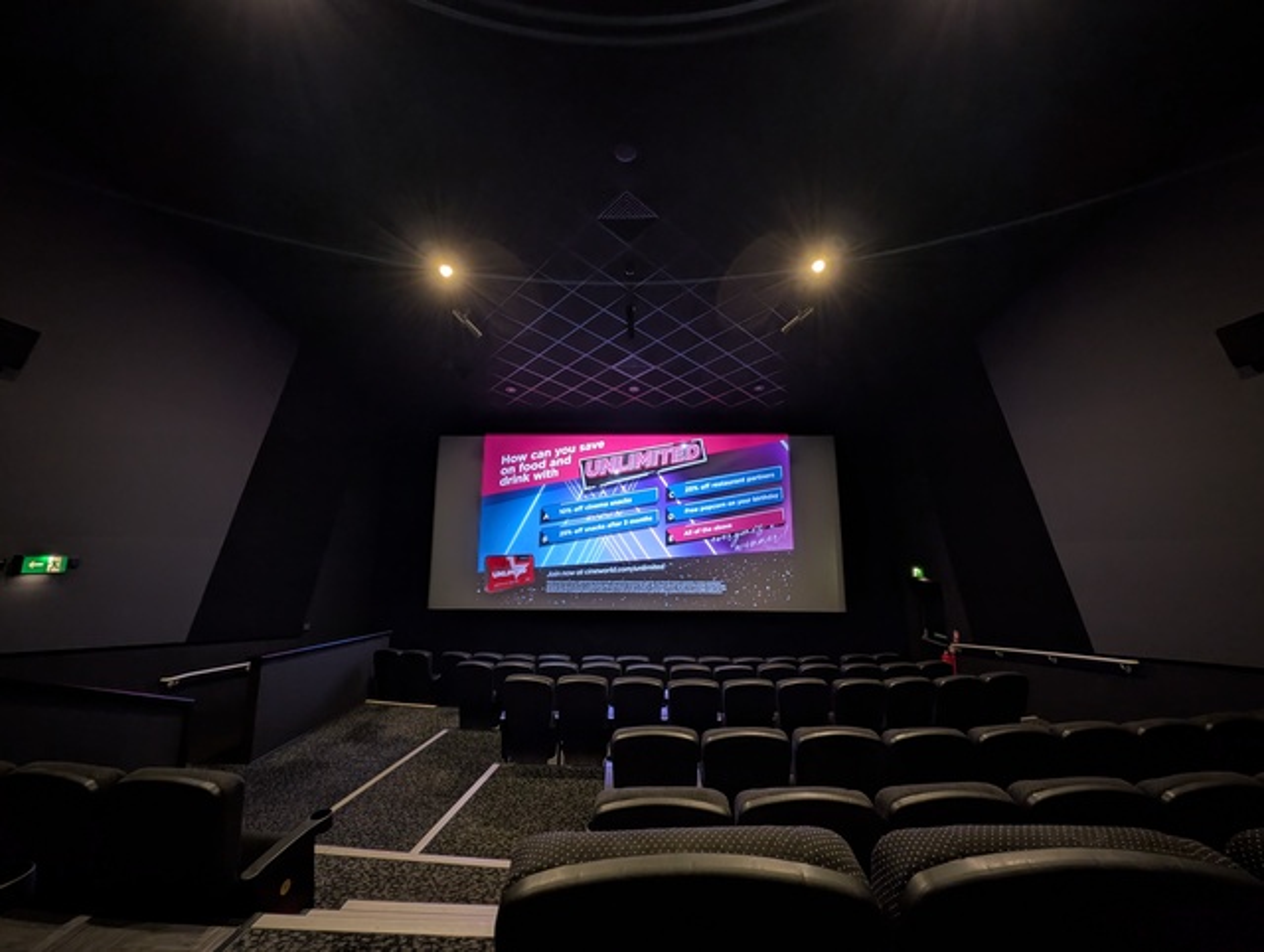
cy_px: 476
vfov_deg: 94.6
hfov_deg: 110.5
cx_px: 632
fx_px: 439
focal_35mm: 12
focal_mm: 2.23
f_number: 1.95
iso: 97
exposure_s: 1/7.69
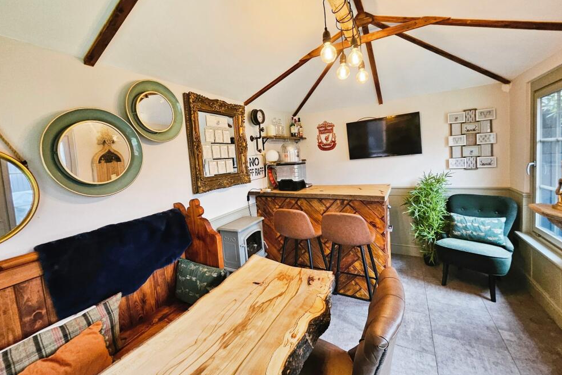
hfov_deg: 104.2
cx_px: 278
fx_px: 219
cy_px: 188
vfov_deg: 81.2
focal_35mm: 14
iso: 250
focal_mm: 1.7
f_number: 2.2
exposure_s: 1/50
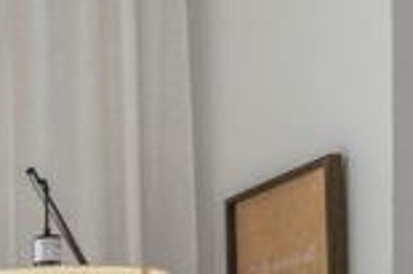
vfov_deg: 15.0
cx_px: -366
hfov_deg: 18.4
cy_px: 451
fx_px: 940
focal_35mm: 82
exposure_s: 1/60
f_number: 2.8
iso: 100
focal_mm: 12
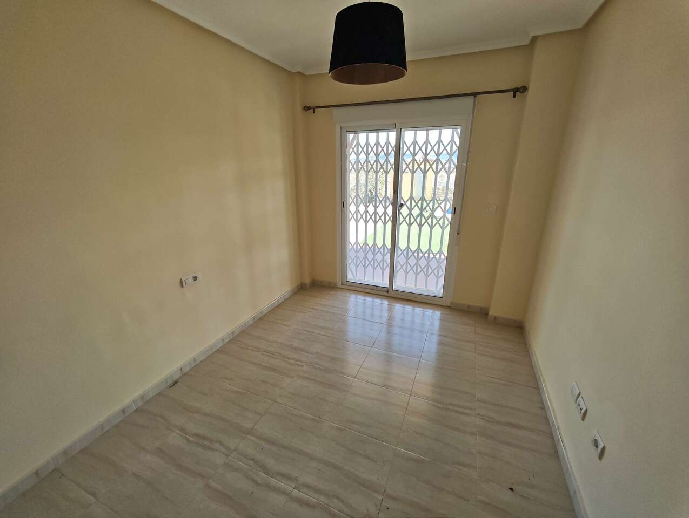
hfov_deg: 102.0
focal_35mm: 14
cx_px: 344
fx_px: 279
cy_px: 259
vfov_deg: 85.8
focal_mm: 2.16
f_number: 2.2
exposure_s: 1/100
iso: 64
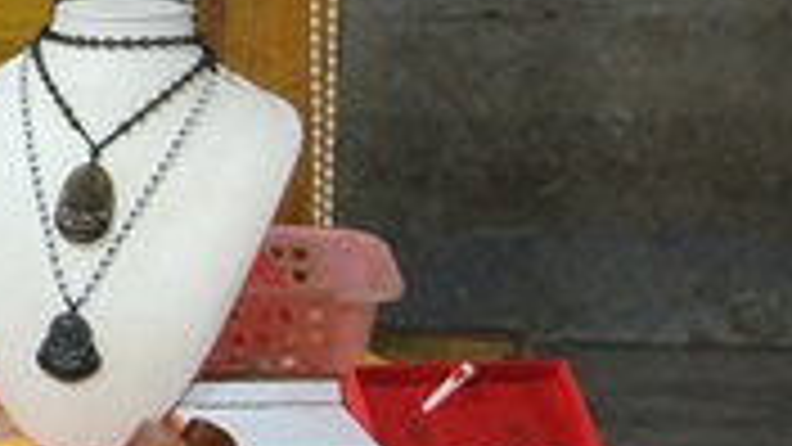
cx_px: -648
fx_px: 2730
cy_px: -29
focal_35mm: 130
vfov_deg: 9.3
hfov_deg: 14.5
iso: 327
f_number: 2
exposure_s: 1/33
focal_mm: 4.26
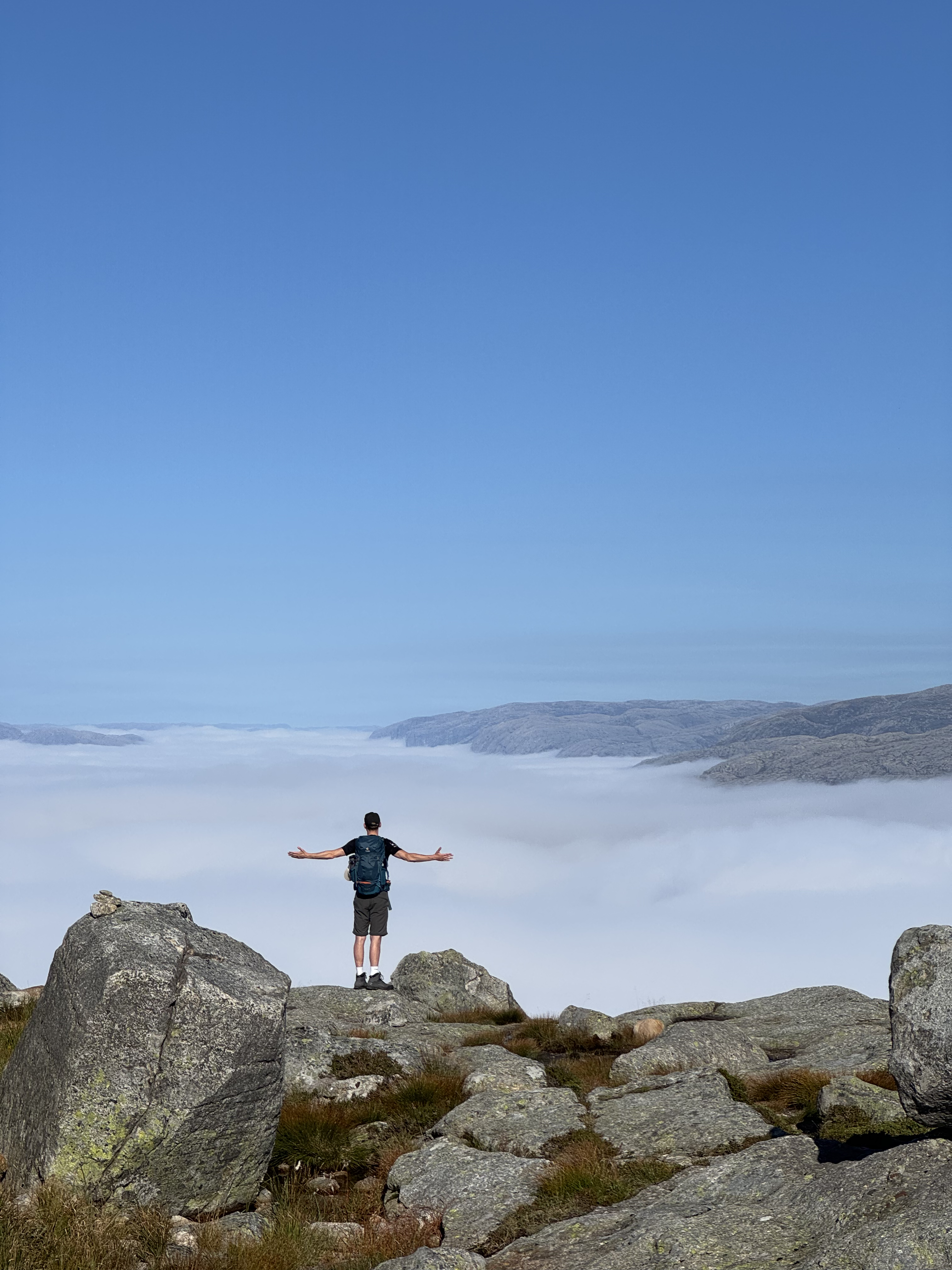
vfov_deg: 25.3
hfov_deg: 19.1
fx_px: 2824
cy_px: 635
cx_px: 476
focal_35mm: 77
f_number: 2.8
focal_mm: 9
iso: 32
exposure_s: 1/2597
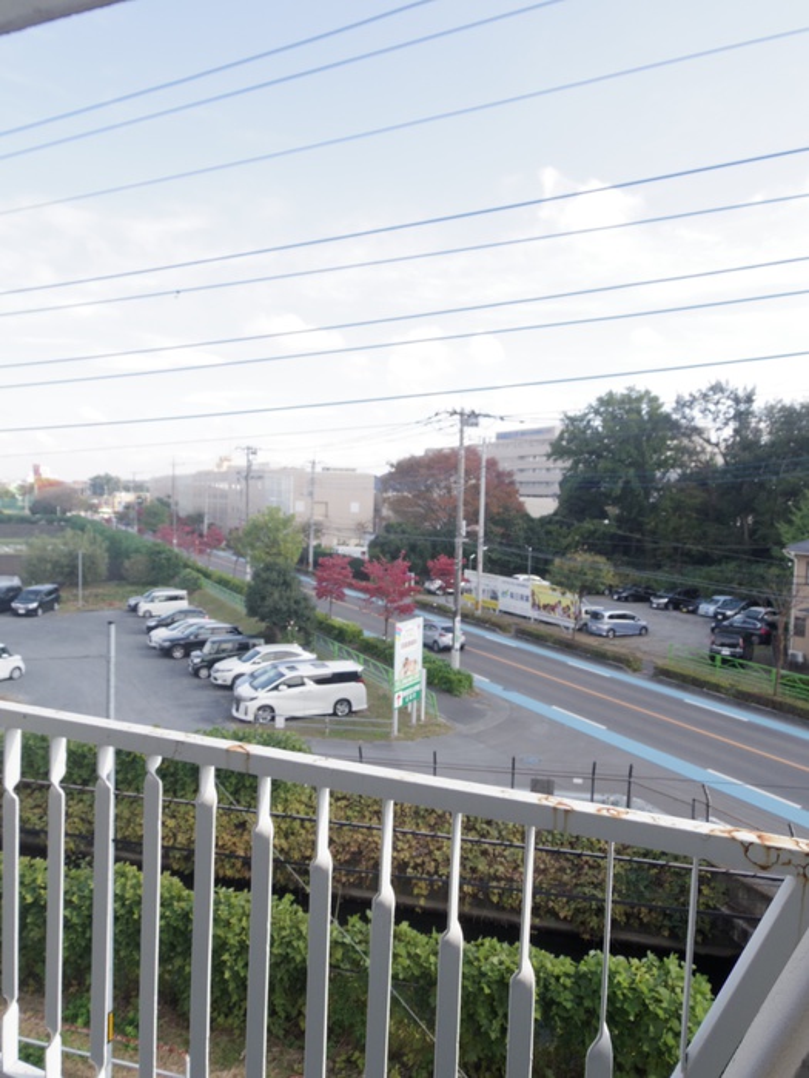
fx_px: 717
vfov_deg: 73.9
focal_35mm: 23
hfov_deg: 58.9
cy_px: 539
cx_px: 404
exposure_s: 1/125
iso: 200
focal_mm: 5
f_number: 4
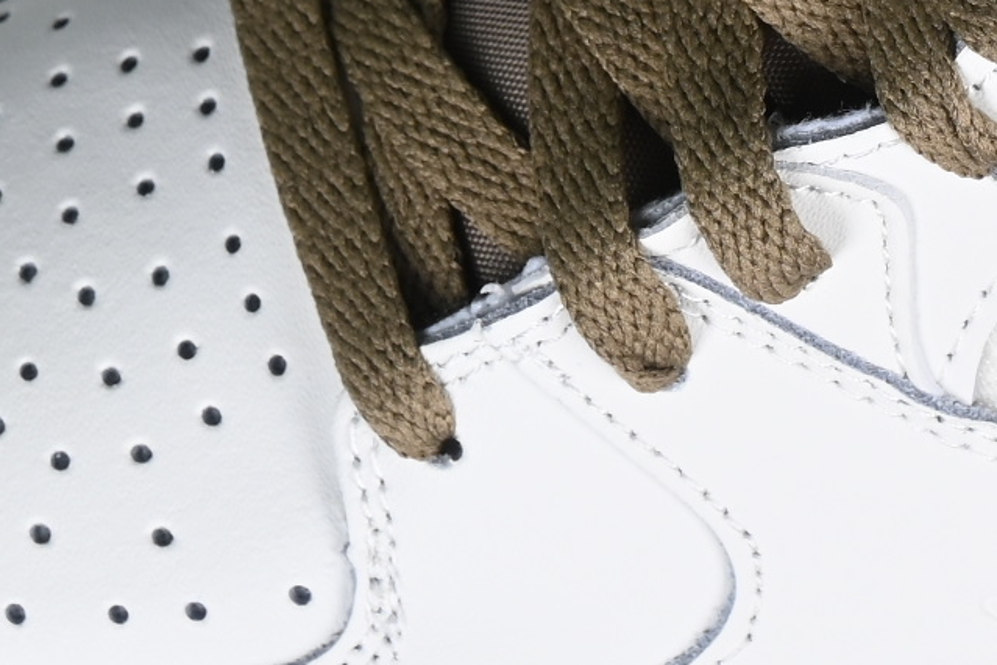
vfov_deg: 4.2
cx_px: 897
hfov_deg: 6.3
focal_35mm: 327
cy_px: -357
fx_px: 9055
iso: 160
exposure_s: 1/60
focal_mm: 50
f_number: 8
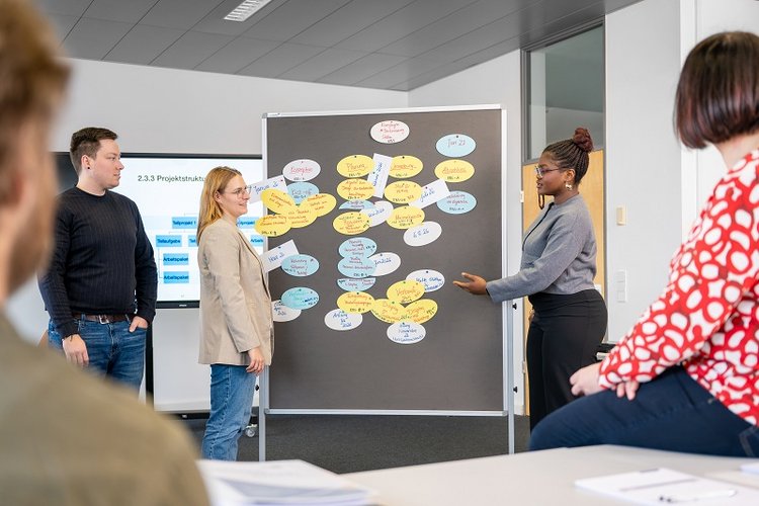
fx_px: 864
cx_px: 380
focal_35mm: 41
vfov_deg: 32.6
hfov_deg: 47.4
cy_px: 253
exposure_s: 1/160
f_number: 2.8
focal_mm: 41
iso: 400
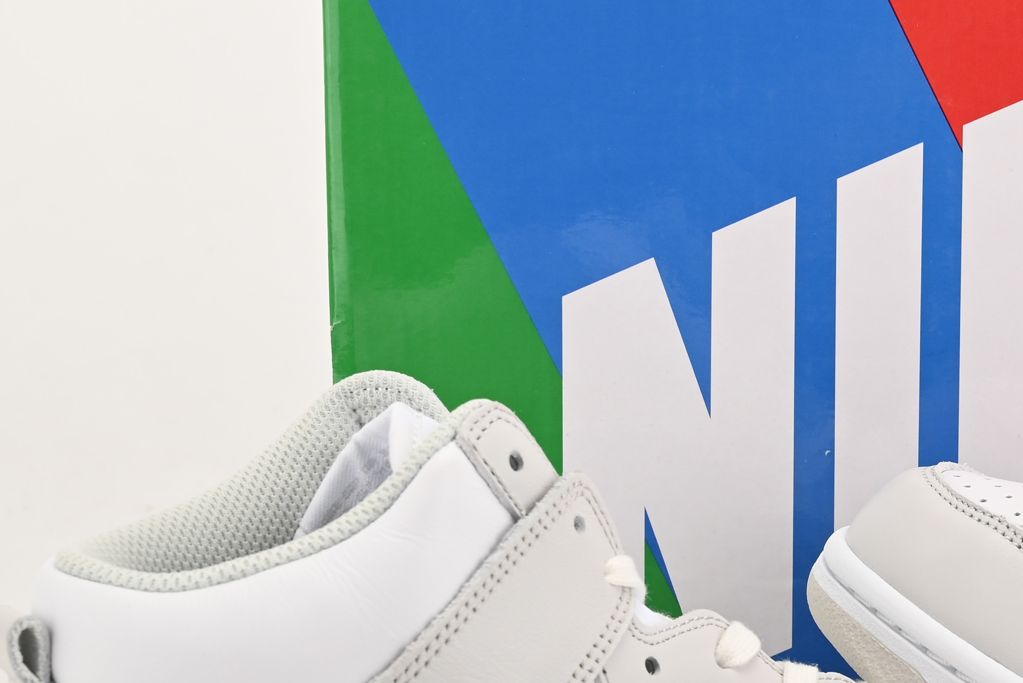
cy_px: 479
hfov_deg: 14.6
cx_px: 1147
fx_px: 3894
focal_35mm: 137
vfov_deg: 10.0
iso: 100
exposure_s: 1/200
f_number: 11
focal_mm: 50
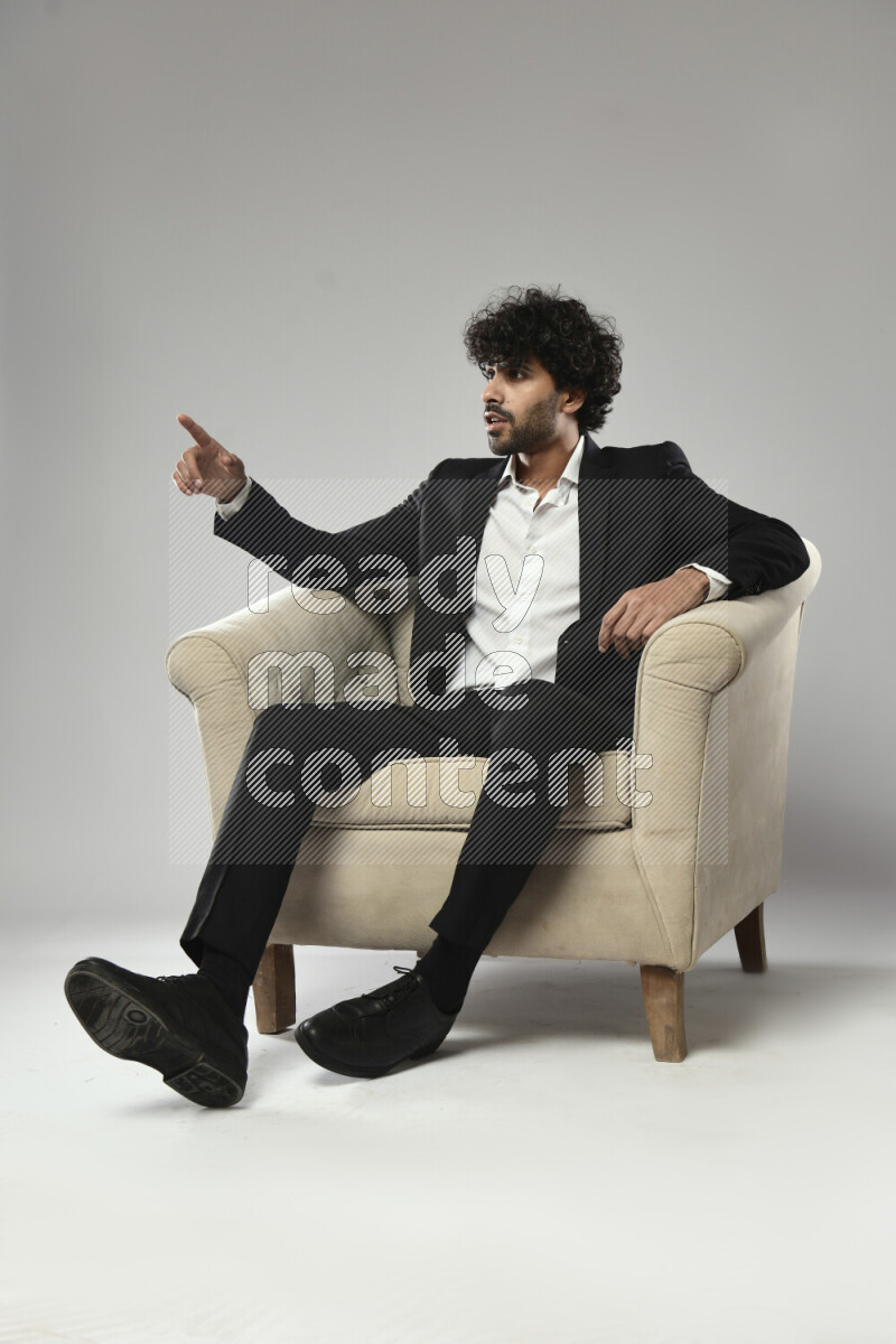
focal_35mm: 38
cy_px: 672
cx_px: 448
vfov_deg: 50.7
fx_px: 1419
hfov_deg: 35.1
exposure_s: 1/125
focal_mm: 38
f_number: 5.6
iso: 400
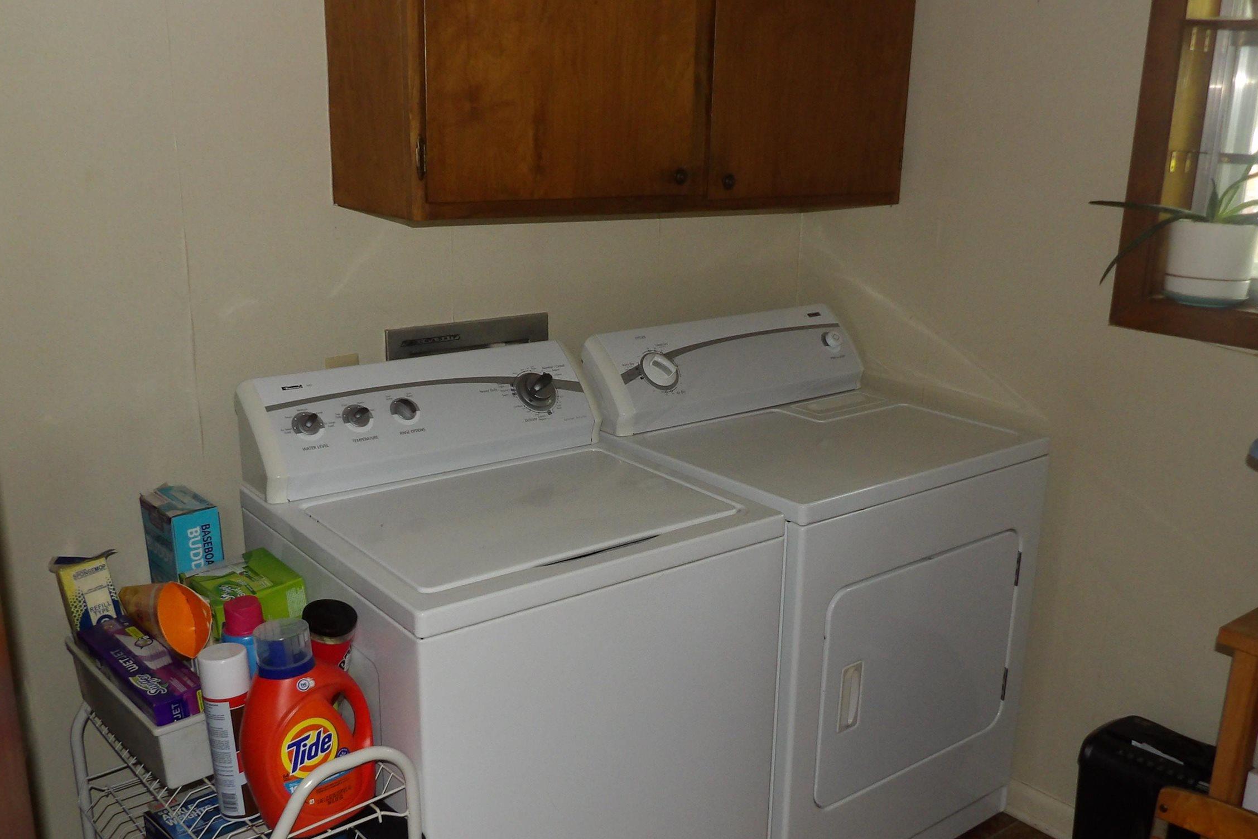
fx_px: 1188
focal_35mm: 34
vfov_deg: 38.7
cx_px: 656
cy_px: 508
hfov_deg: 55.8
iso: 200
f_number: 3.2
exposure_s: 1/33
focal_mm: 4.3
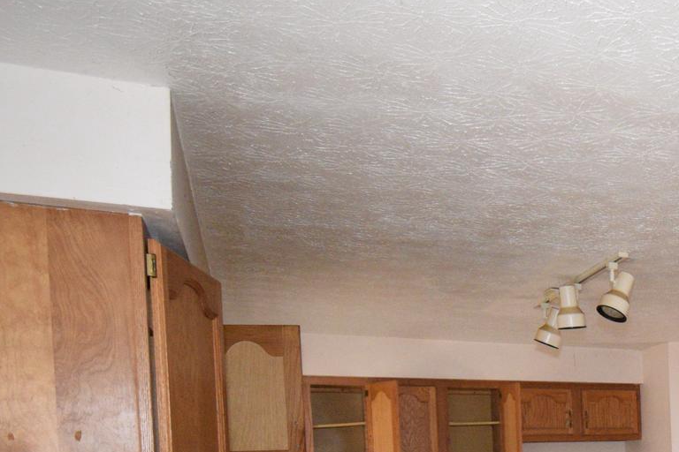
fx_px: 754
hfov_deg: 39.5
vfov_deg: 30.0
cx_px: 750
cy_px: 496
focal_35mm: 40
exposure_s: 1/30
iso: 2500
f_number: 4.5
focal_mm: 10
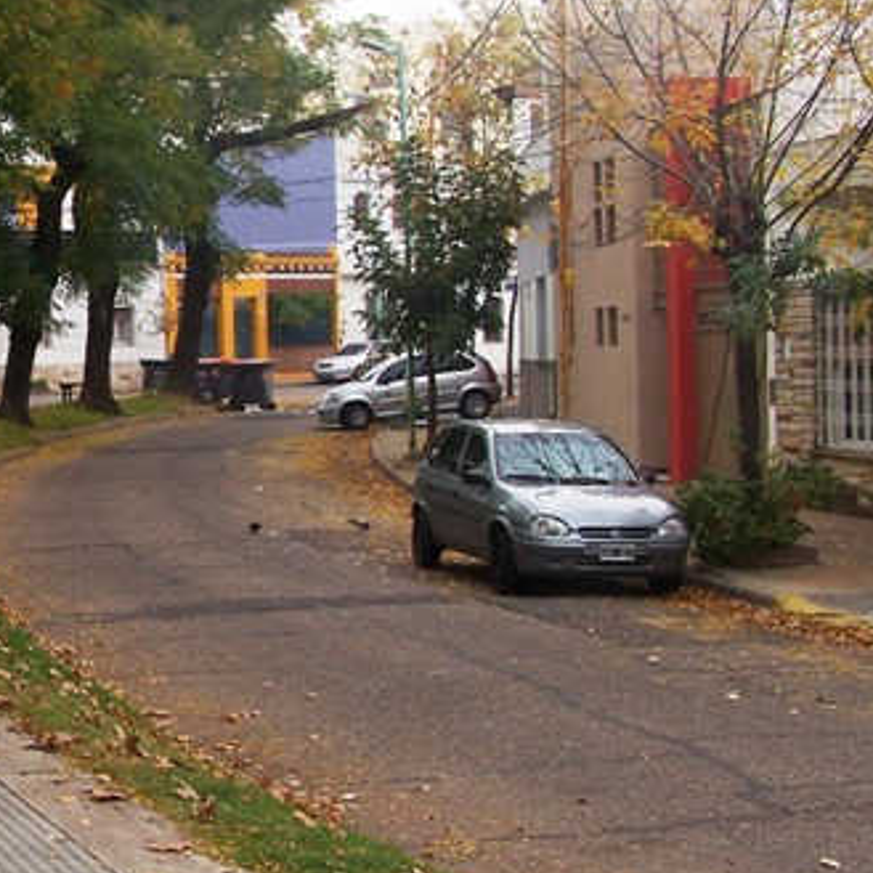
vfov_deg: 21.9
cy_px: 443
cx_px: -28
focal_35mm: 79
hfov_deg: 21.1
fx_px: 2254
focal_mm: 6.3
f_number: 6.3
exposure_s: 1/80
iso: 80
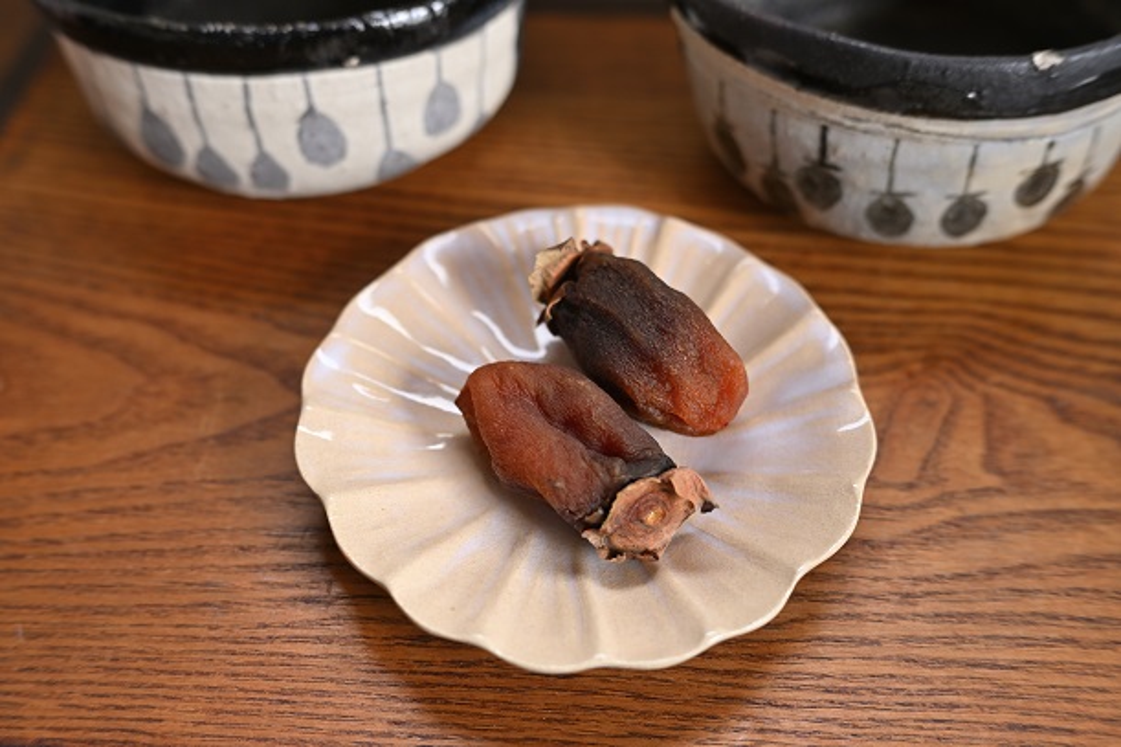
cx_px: 560
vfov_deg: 33.4
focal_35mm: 40
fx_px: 1245
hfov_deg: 48.5
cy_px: 374
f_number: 3.5
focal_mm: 40
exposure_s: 1/25
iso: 400
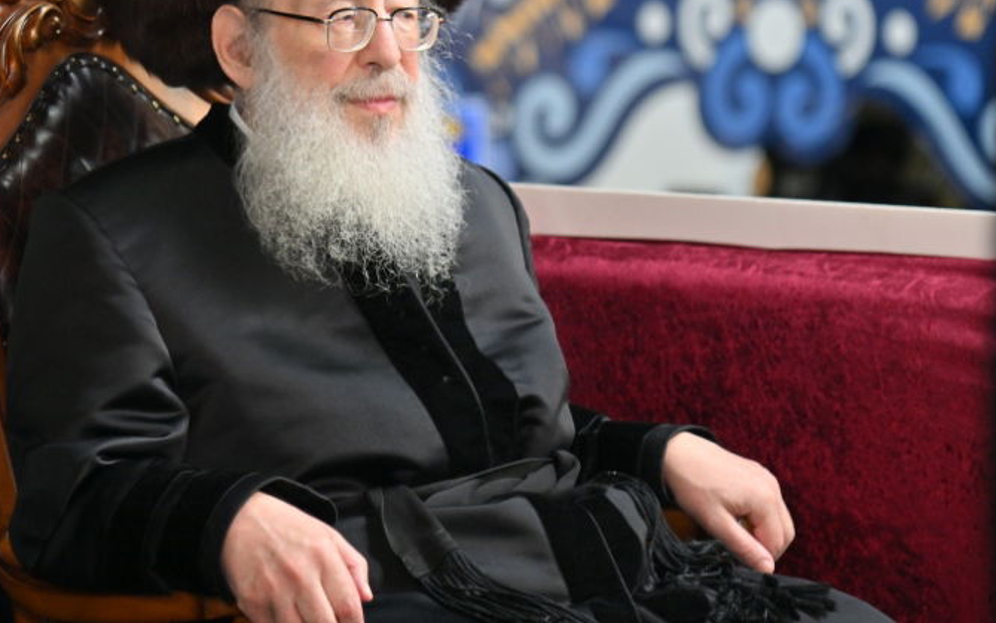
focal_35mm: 187
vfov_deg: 7.0
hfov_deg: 11.2
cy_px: 132
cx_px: 382
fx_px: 5077
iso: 800
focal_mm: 120
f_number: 4
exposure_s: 1/200
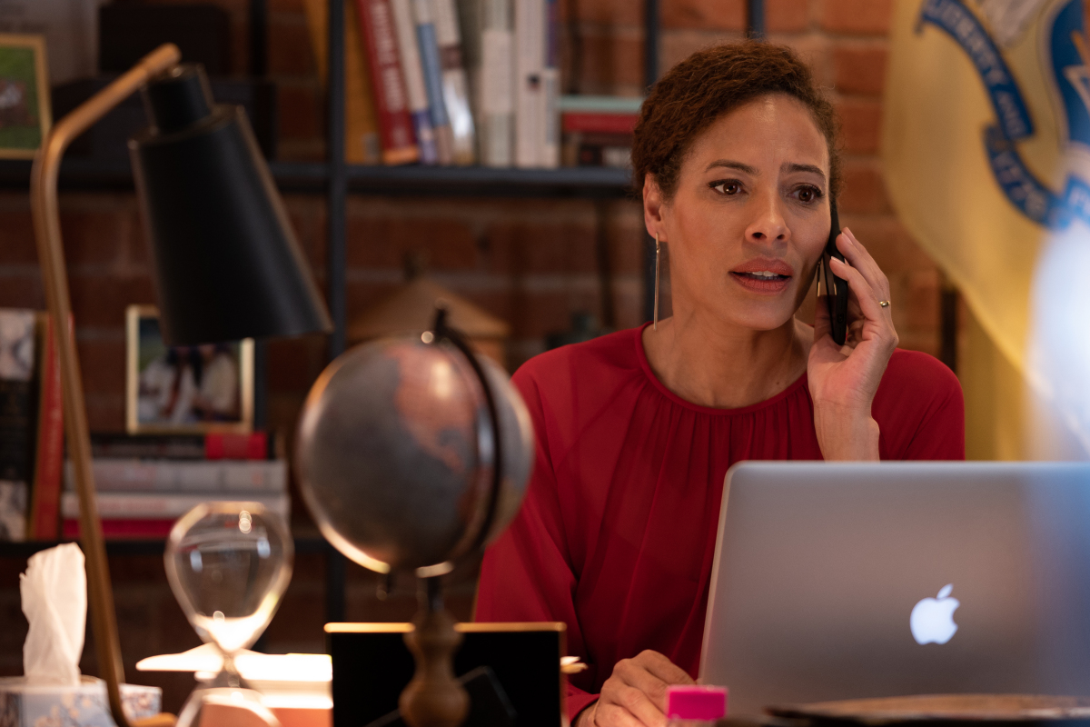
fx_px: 3845
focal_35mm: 127
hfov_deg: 16.1
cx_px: 545
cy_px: 364
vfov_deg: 10.8
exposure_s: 1/250
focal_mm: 85
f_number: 1.8
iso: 800
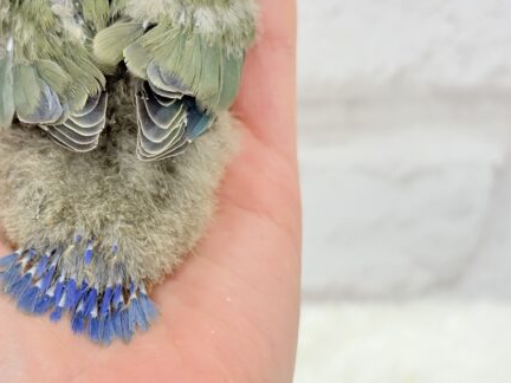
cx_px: 155
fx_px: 1137
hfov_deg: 25.2
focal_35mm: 77
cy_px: 274
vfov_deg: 19.0
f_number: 1.6
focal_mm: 5.96
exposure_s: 1/100
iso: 80
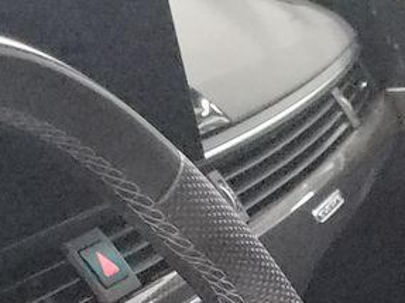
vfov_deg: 9.9
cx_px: 893
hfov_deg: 12.4
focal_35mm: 134
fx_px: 1567
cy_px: 688
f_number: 1.8
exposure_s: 1/59
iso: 3046
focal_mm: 6.7
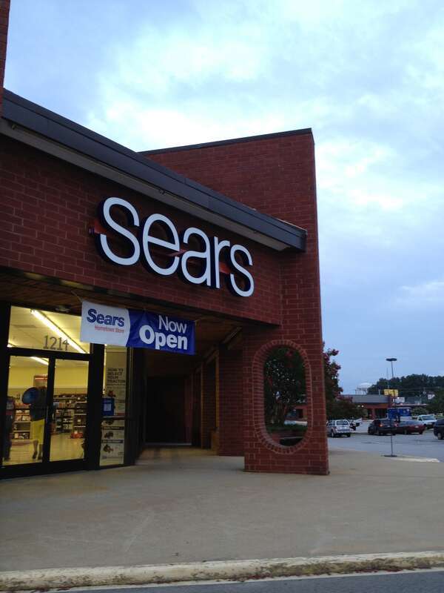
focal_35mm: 35
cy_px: 296
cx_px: 222
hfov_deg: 40.7
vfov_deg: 52.6
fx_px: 599
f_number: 2.4
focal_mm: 4.28
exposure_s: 1/40
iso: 64
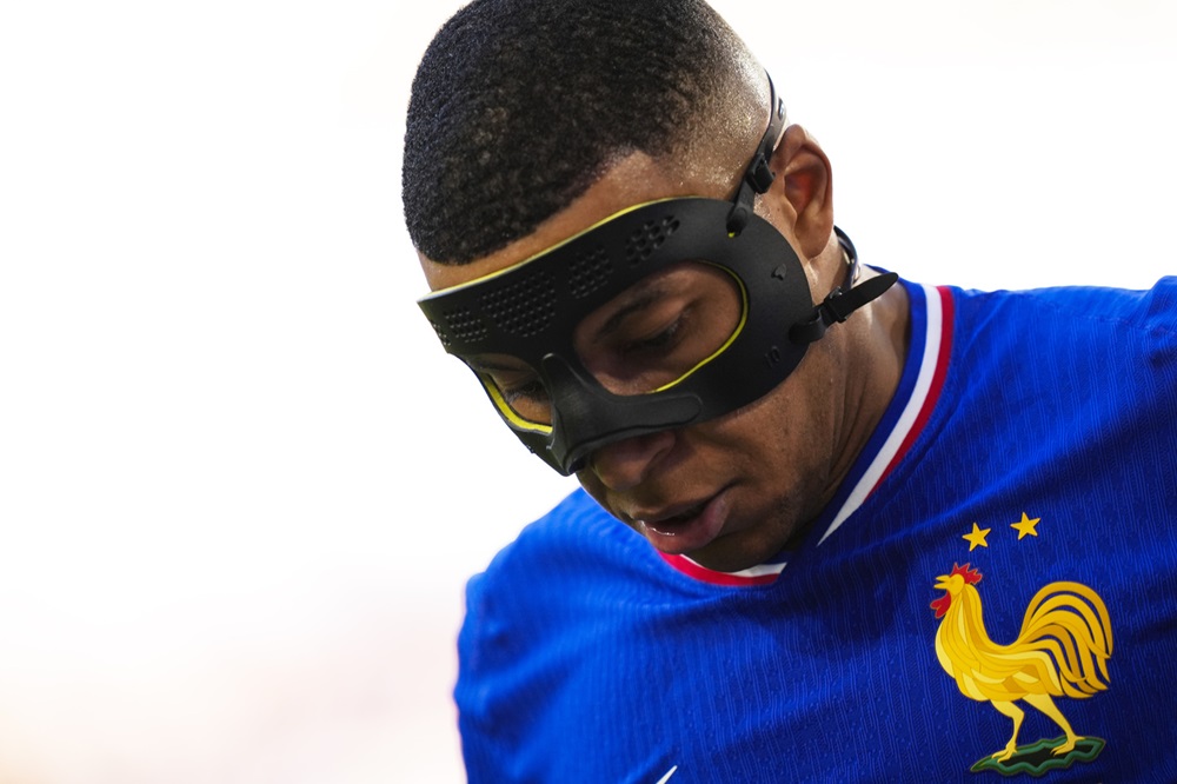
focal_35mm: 400
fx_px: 13073
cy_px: 392
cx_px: 588
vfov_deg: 3.4
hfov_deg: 5.2
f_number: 2.8
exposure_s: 1/2000
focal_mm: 400
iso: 1000
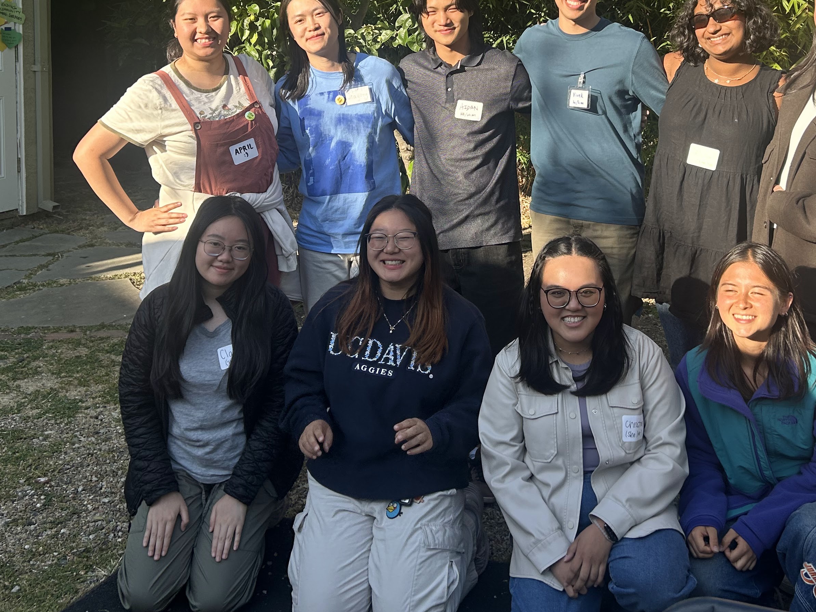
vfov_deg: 31.8
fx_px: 1037
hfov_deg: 42.8
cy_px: 101
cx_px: 482
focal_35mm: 44
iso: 50
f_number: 1.5
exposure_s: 1/1280
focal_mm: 5.7
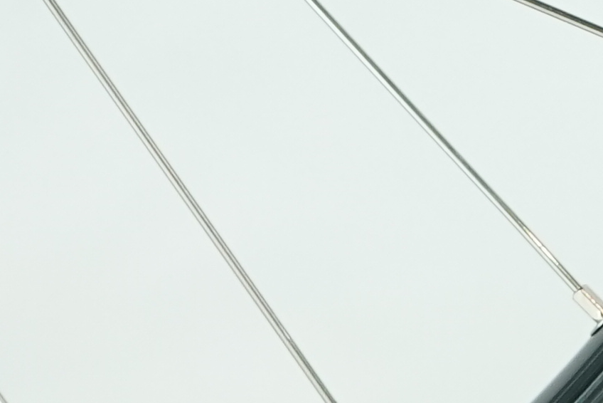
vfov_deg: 3.5
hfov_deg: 5.2
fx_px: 6518
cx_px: 1115
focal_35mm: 389
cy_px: -163
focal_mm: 55
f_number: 5.6
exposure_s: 1/200
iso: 1600
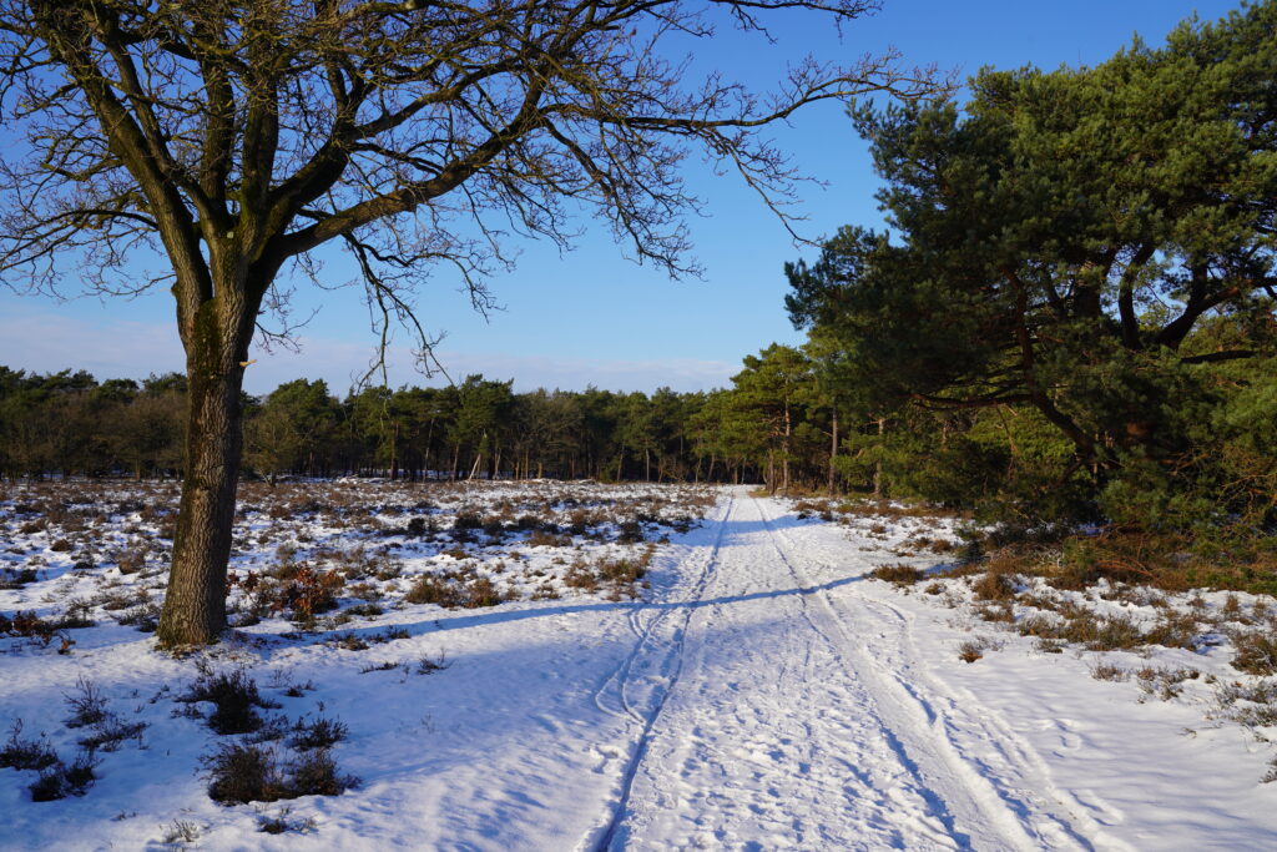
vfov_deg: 43.6
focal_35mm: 30
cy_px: 426
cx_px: 638
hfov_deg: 61.9
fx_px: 1064
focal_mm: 30
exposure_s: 1/125
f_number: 9
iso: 100
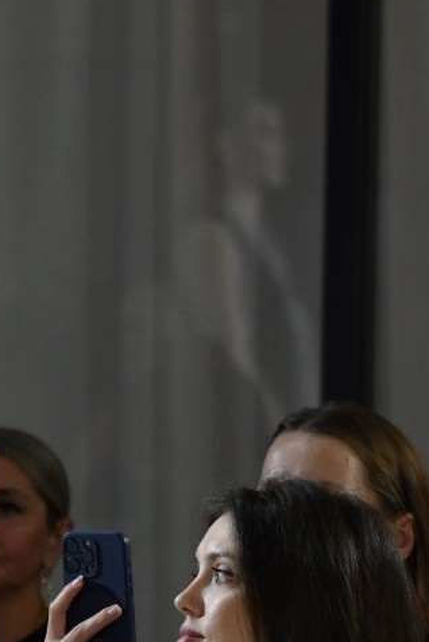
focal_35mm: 536
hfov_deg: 2.6
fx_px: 9561
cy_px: 623
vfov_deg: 3.8
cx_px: 108
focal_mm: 105
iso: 400
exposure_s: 1/250
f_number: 2.8
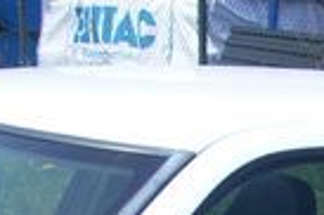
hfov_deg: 11.1
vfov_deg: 7.3
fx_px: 1573
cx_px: 534
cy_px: 548
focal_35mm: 175
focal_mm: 6
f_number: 2.7
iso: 80
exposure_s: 1/637
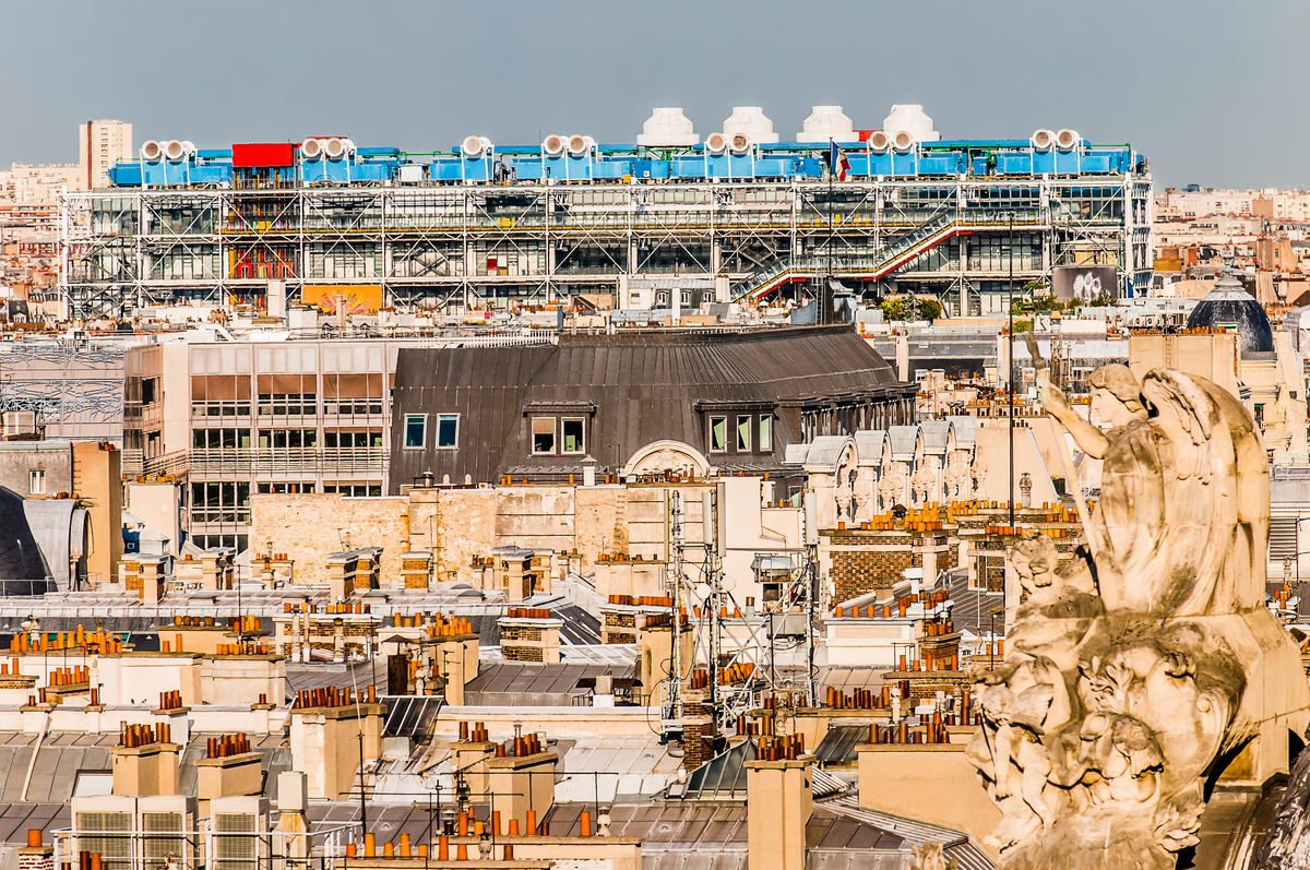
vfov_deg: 4.9
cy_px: 435
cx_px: 655
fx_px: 10085
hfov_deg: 7.4
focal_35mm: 278
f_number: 5.6
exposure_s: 1/1000
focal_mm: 185
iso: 200
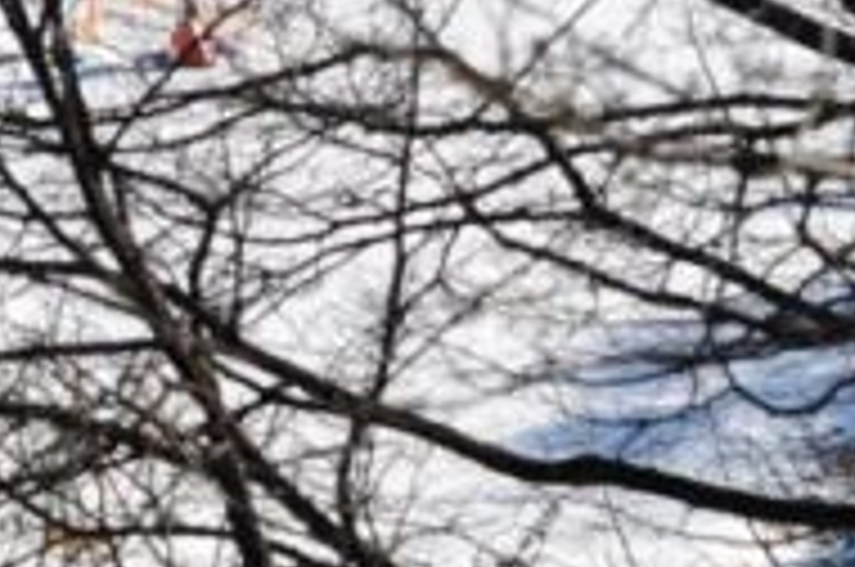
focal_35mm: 506
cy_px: -106
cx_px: -315
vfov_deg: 2.7
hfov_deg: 4.1
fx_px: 11997
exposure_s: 1/1000
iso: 200
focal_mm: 80
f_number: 5.6
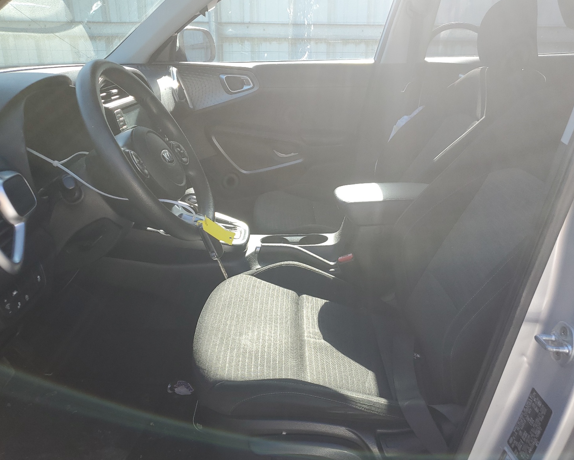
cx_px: 301
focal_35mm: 28
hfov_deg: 62.2
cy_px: 232
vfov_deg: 51.5
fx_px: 476
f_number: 1.5
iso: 50
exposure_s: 1/500
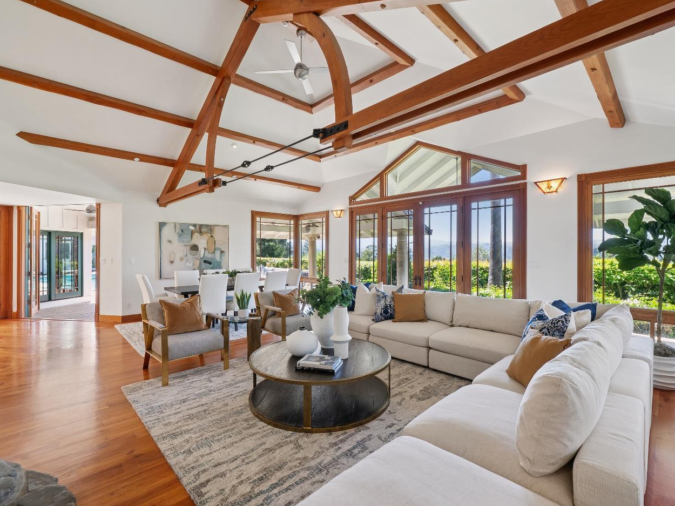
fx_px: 292
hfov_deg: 98.2
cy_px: 255
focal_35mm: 15
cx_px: 347
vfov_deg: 81.7
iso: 640
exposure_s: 1/20
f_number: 11
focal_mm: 13
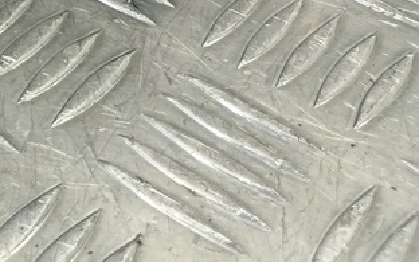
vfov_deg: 14.6
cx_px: -251
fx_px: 914
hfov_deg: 20.9
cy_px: -192
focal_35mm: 80
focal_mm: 4.11
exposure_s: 1/50
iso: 118
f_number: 1.6
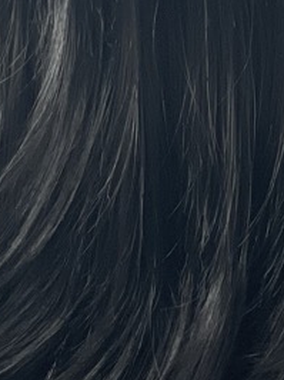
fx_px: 3375
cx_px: 117
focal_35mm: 308
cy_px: -301
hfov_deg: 4.8
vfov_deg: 6.3
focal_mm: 7.5
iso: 160
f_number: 2.2
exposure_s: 1/121
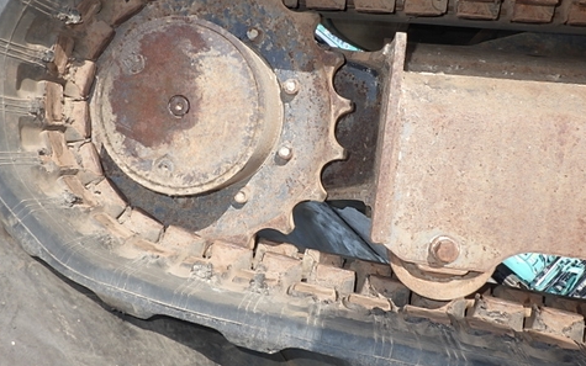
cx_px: 292
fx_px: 479
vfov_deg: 41.8
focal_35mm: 30
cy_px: 184
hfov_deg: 62.9
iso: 125
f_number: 4.2
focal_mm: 5
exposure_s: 1/500
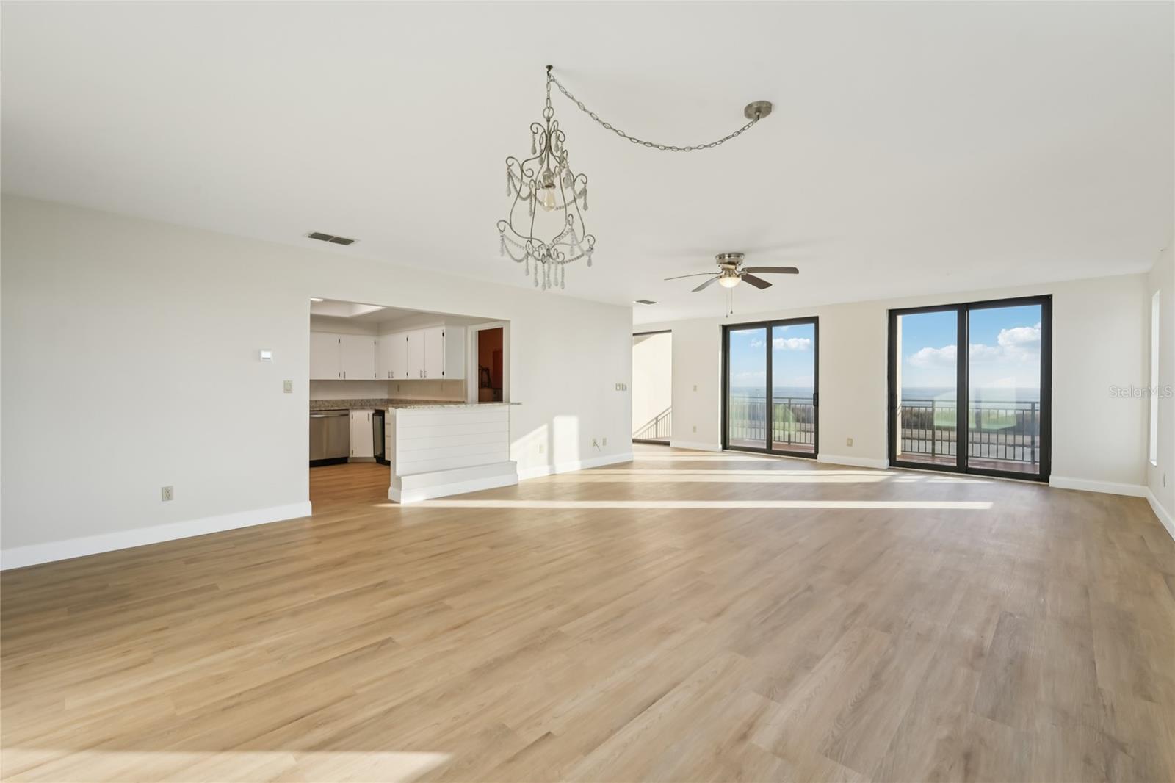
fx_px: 480
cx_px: 588
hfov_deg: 101.5
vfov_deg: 78.4
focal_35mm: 15
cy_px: 392
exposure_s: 1/30
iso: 100
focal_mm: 14.7
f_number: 10
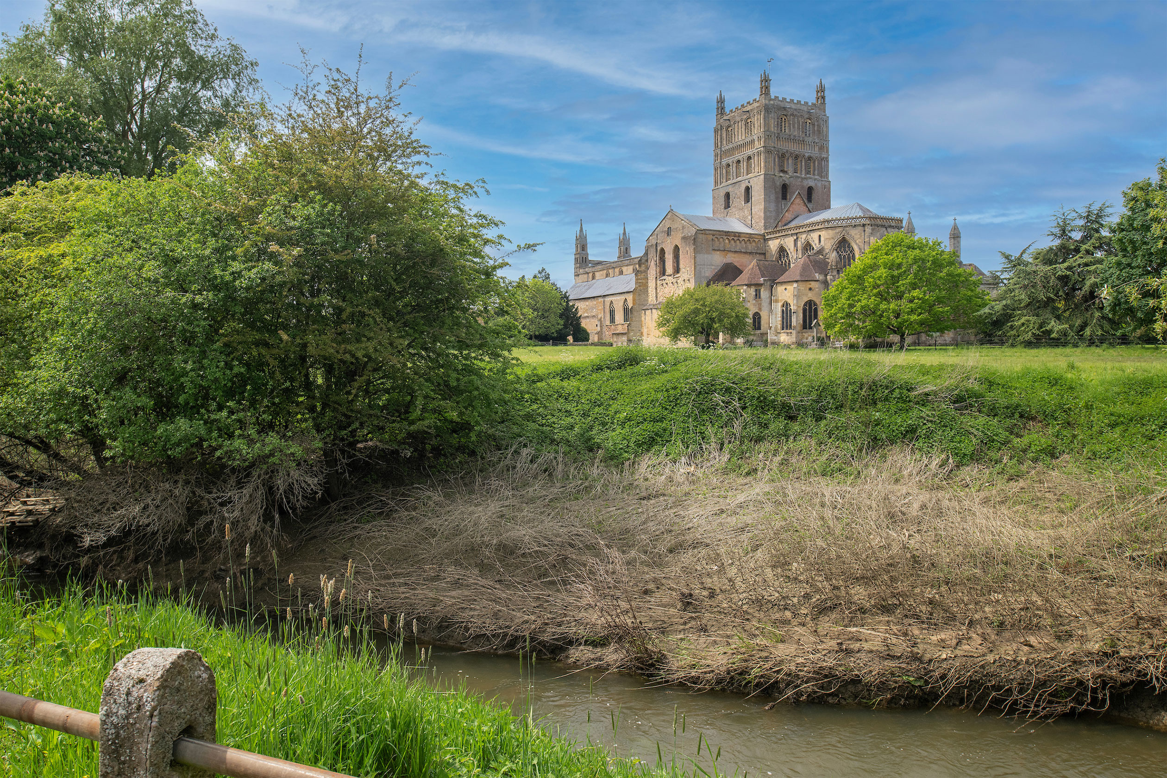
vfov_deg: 53.1
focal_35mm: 24
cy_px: 389
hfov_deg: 73.7
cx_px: 584
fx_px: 778
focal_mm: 24
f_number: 9.5
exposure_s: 1/500
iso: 400
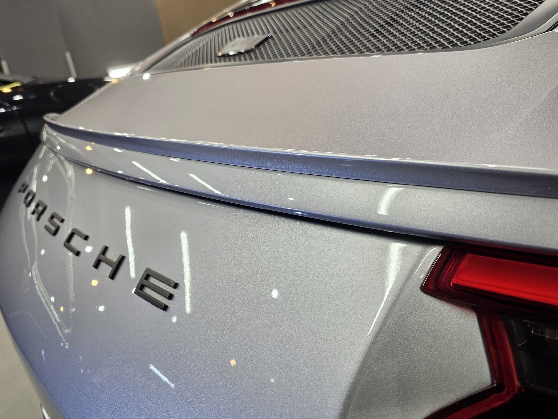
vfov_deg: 53.1
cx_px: 274
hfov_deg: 67.3
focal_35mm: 26
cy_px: 205
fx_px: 419
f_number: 1.7
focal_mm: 6.3
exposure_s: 1/100
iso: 80
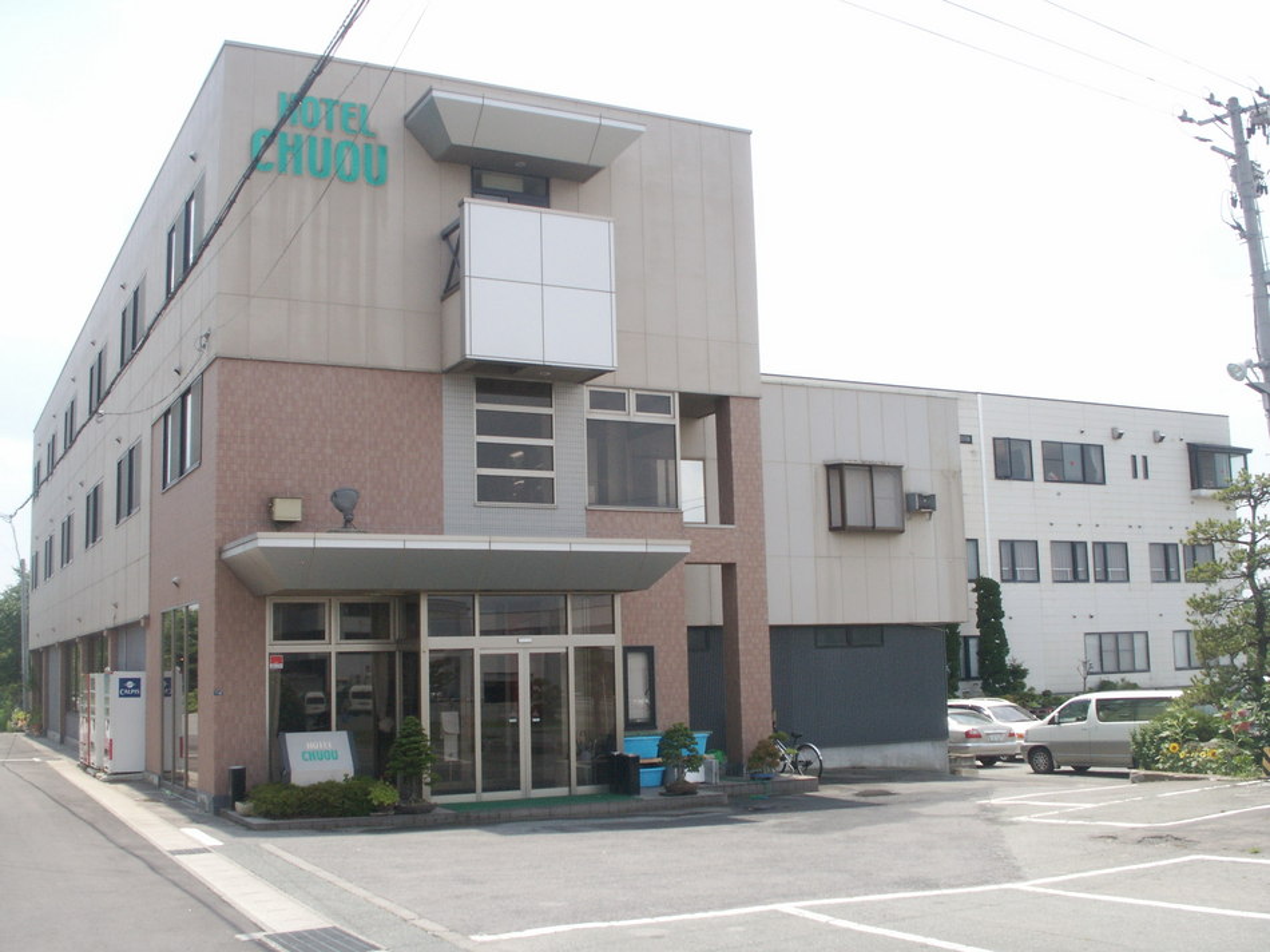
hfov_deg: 50.1
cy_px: 476
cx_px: 635
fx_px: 1357
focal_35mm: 37
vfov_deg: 38.6
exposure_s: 1/160
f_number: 7.1
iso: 50
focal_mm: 7.7
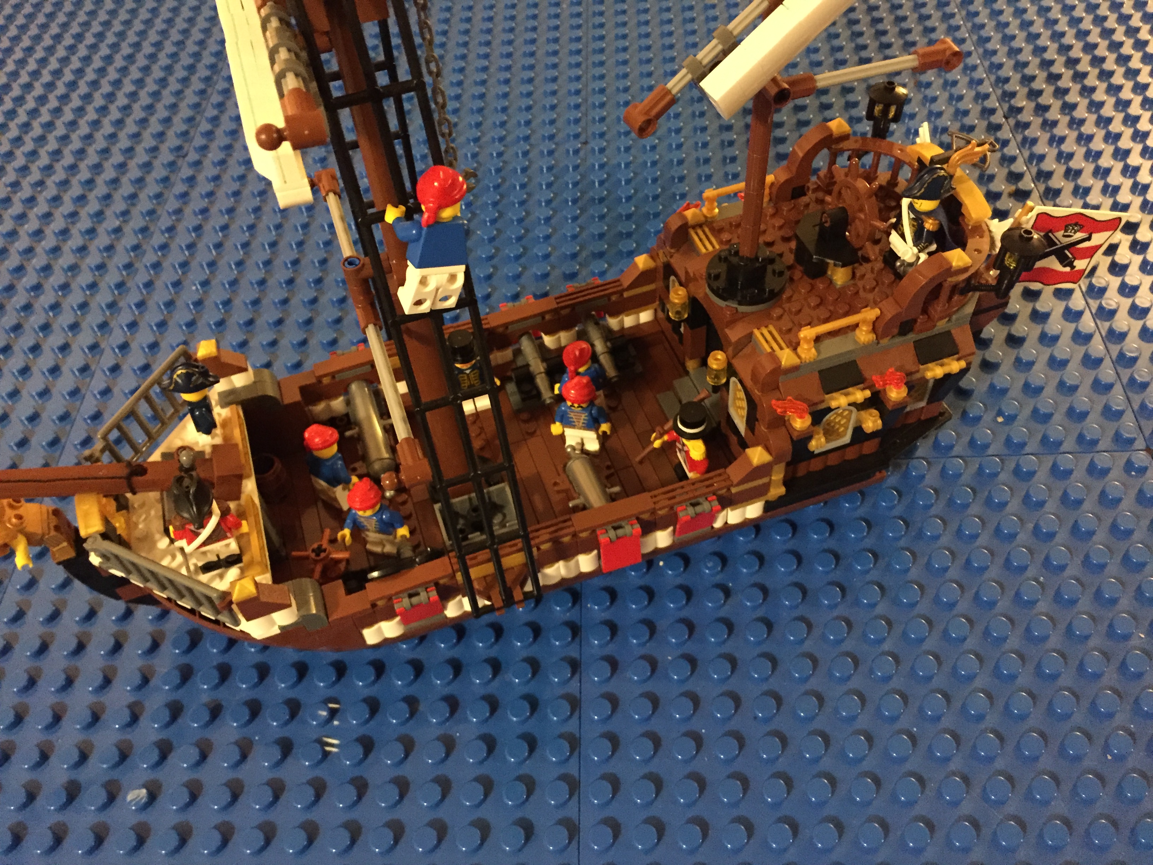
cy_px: 432
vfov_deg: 48.2
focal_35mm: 29
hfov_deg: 61.7
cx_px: 576
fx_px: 966
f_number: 2.2
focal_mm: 4.15
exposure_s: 1/15
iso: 500
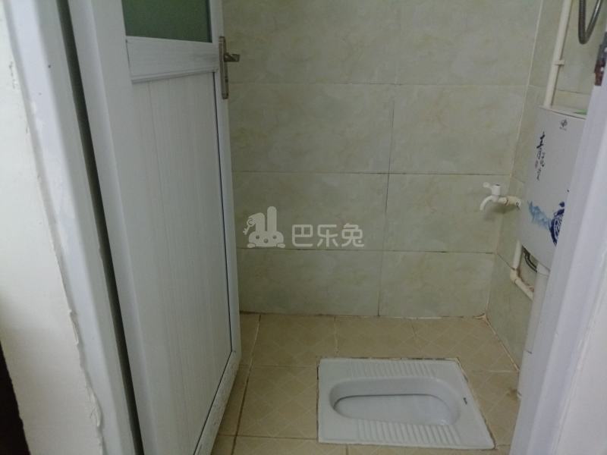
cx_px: 304
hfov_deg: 67.3
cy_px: 228
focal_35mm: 26
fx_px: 456
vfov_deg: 53.1
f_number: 1.8
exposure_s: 1/33.3
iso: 1755
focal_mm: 4.65
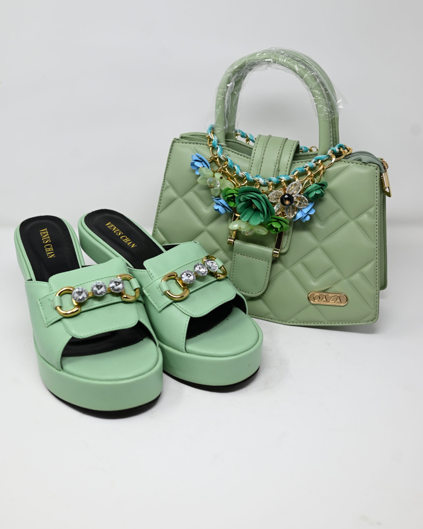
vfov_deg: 40.3
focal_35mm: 46
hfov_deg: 32.7
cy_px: 233
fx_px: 720
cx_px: 210
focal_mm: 40
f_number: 4.5
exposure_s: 1/250
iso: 400
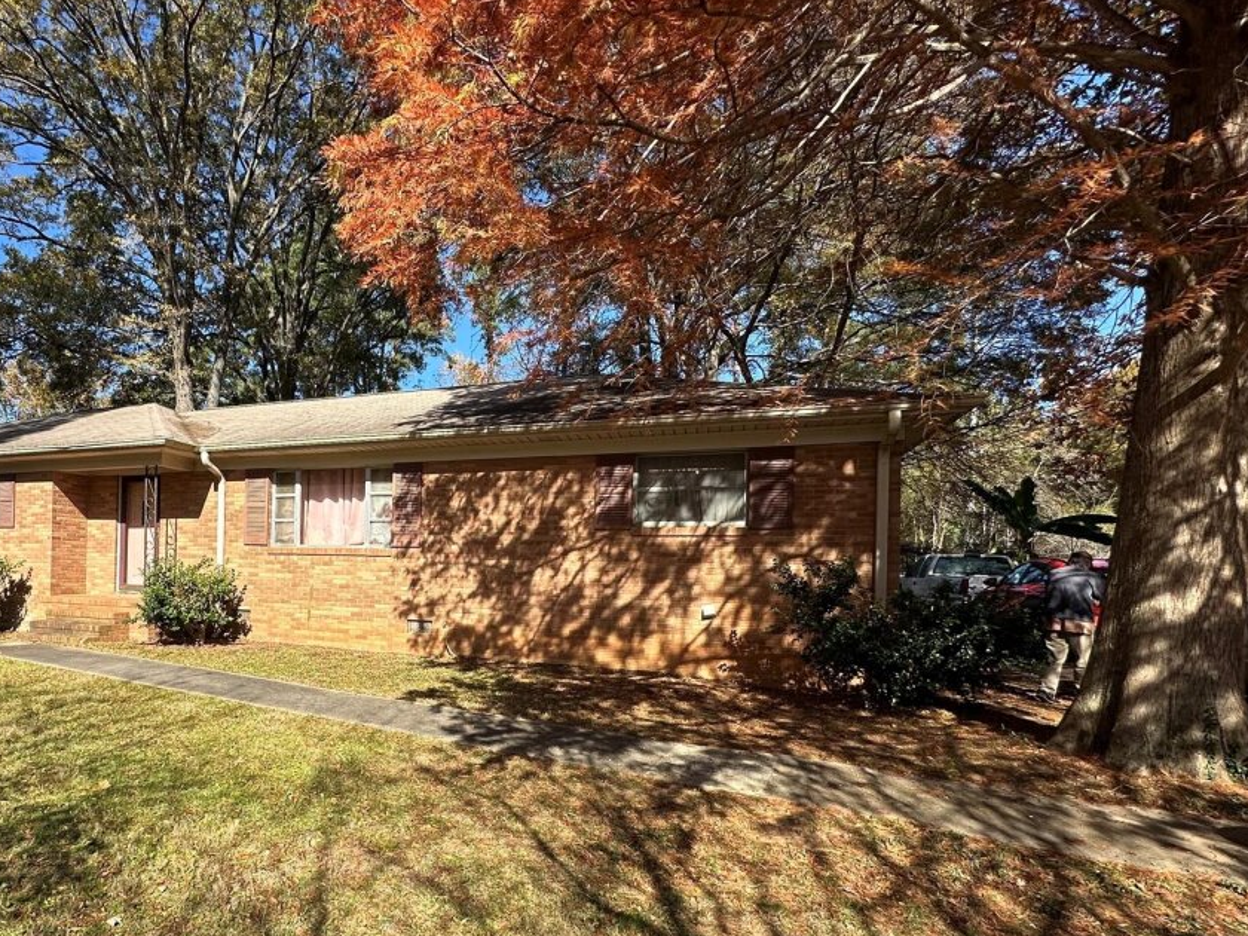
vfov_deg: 65.3
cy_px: 568
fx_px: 721
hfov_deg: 78.3
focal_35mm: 20
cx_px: 386
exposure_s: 1/1062
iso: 50
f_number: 2.2
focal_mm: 2.22
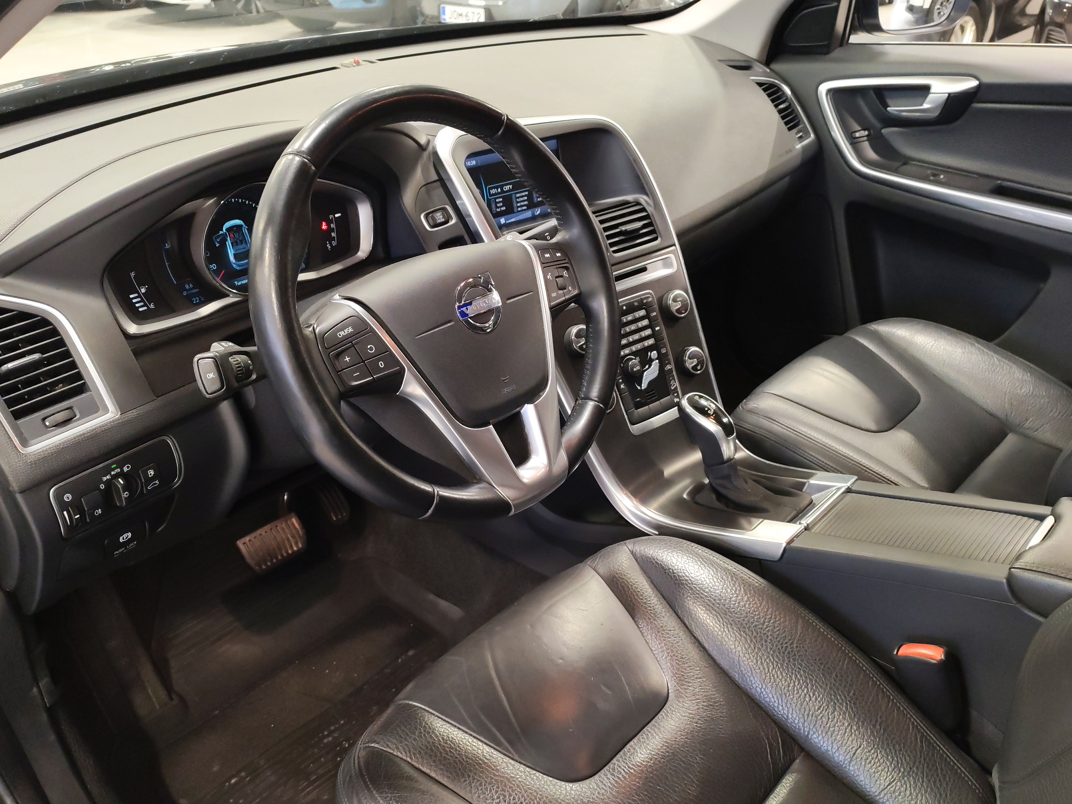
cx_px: 536
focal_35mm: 32
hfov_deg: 56.8
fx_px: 991
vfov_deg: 44.2
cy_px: 402
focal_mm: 6.12
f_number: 1.9
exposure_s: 1/50
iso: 1250
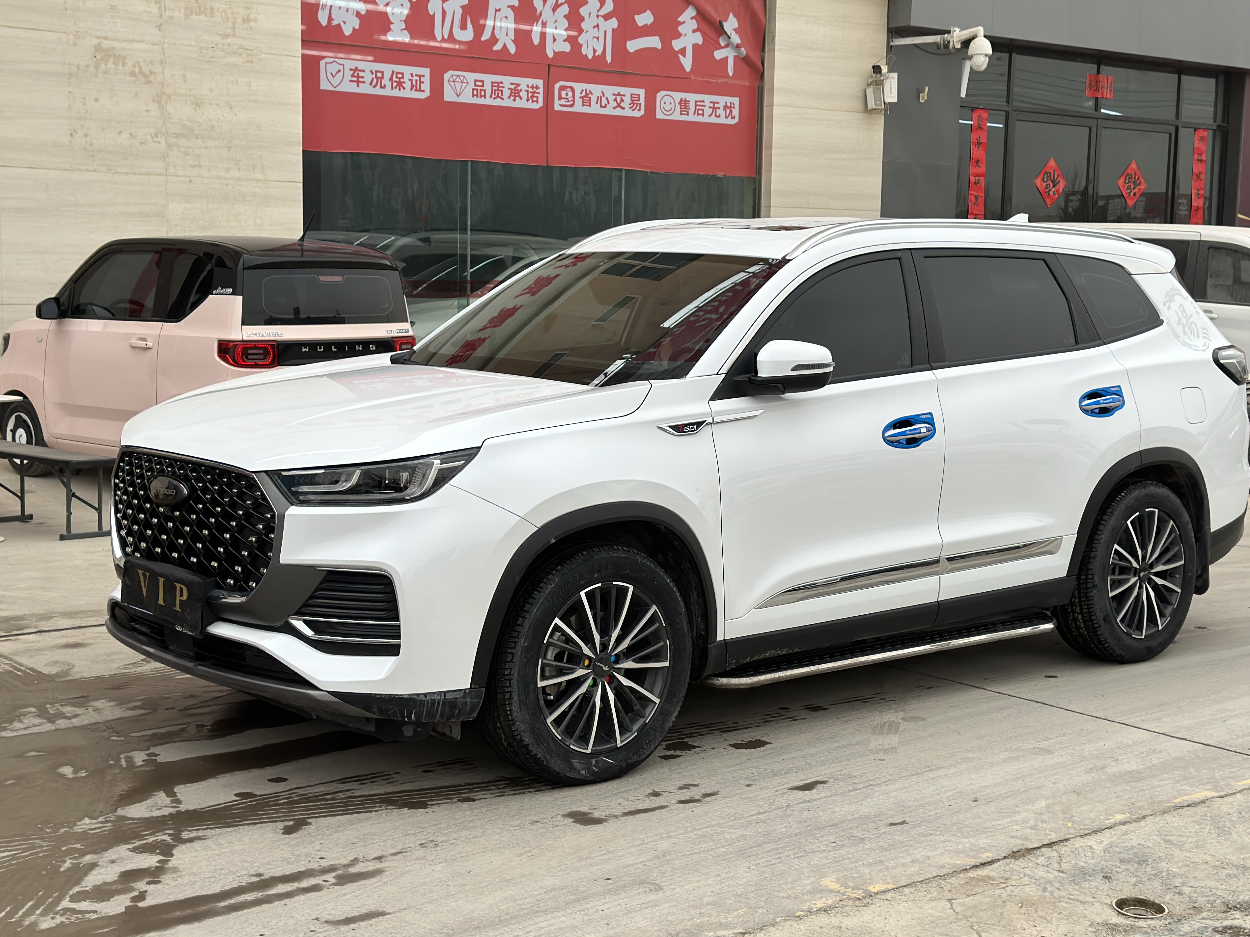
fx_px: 1842
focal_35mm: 51
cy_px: 440
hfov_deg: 37.5
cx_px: 644
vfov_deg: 28.6
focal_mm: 6.86
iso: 100
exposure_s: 1/3731
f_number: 1.78
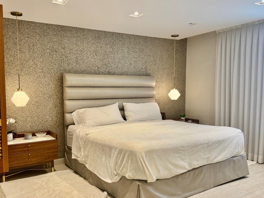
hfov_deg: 56.8
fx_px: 244
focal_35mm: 32
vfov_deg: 44.1
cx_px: 123
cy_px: 110
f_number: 1.78
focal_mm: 6.76
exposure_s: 1/120
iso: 160
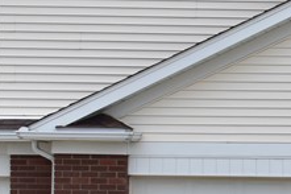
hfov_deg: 8.5
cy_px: 182
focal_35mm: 221
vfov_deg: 6.2
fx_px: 1785
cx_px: 710
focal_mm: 30
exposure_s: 1/60
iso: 400
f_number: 8
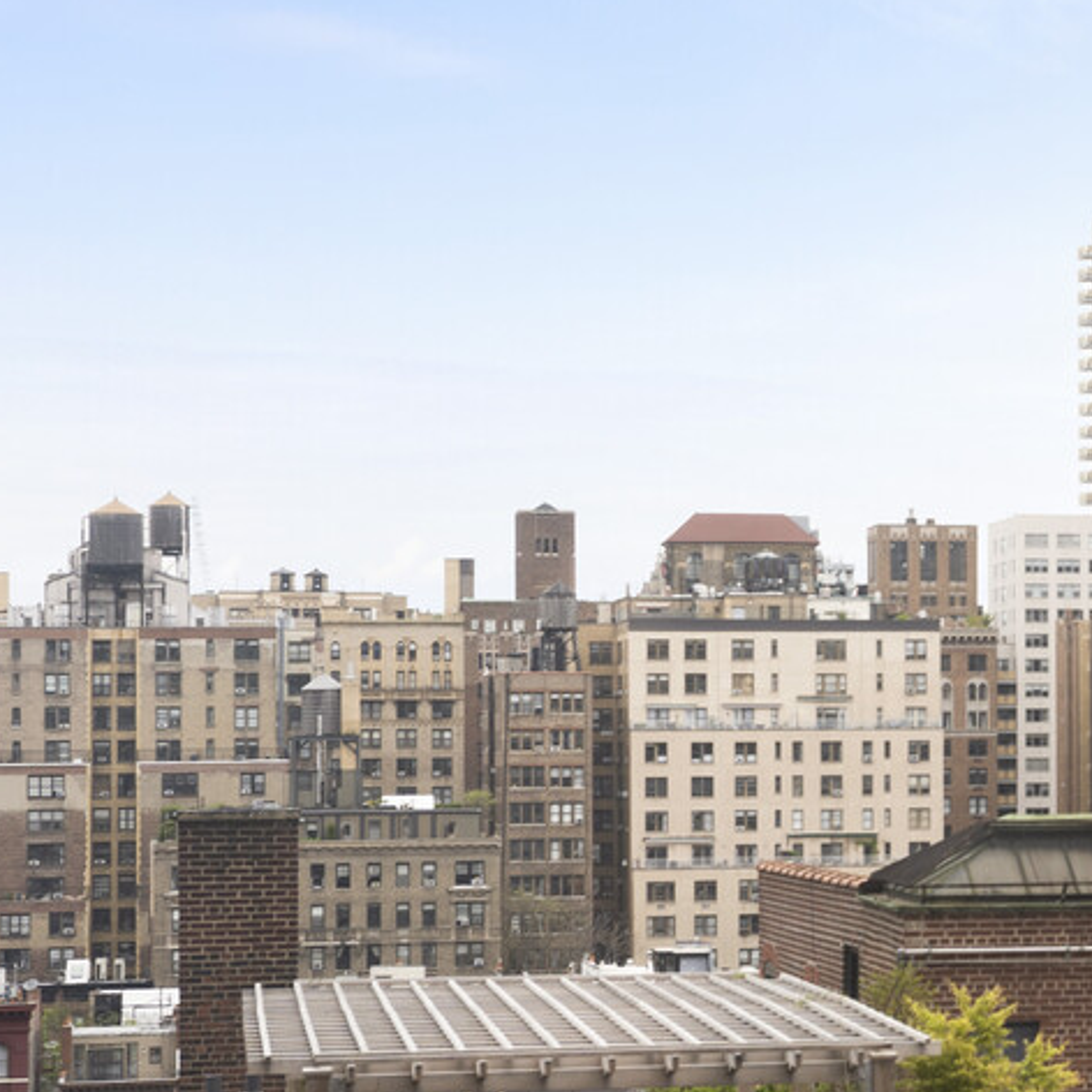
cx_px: 1539
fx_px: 3855
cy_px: 366
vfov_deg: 16.1
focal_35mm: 108
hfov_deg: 15.2
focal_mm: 40
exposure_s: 1/60
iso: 100
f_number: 8
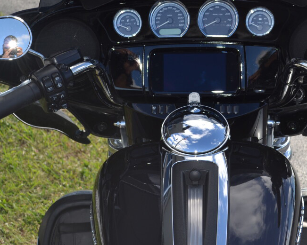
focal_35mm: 83
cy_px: 99
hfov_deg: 22.9
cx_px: 202
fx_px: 754
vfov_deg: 18.5
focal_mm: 32
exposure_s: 1/200
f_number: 6.3
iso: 100
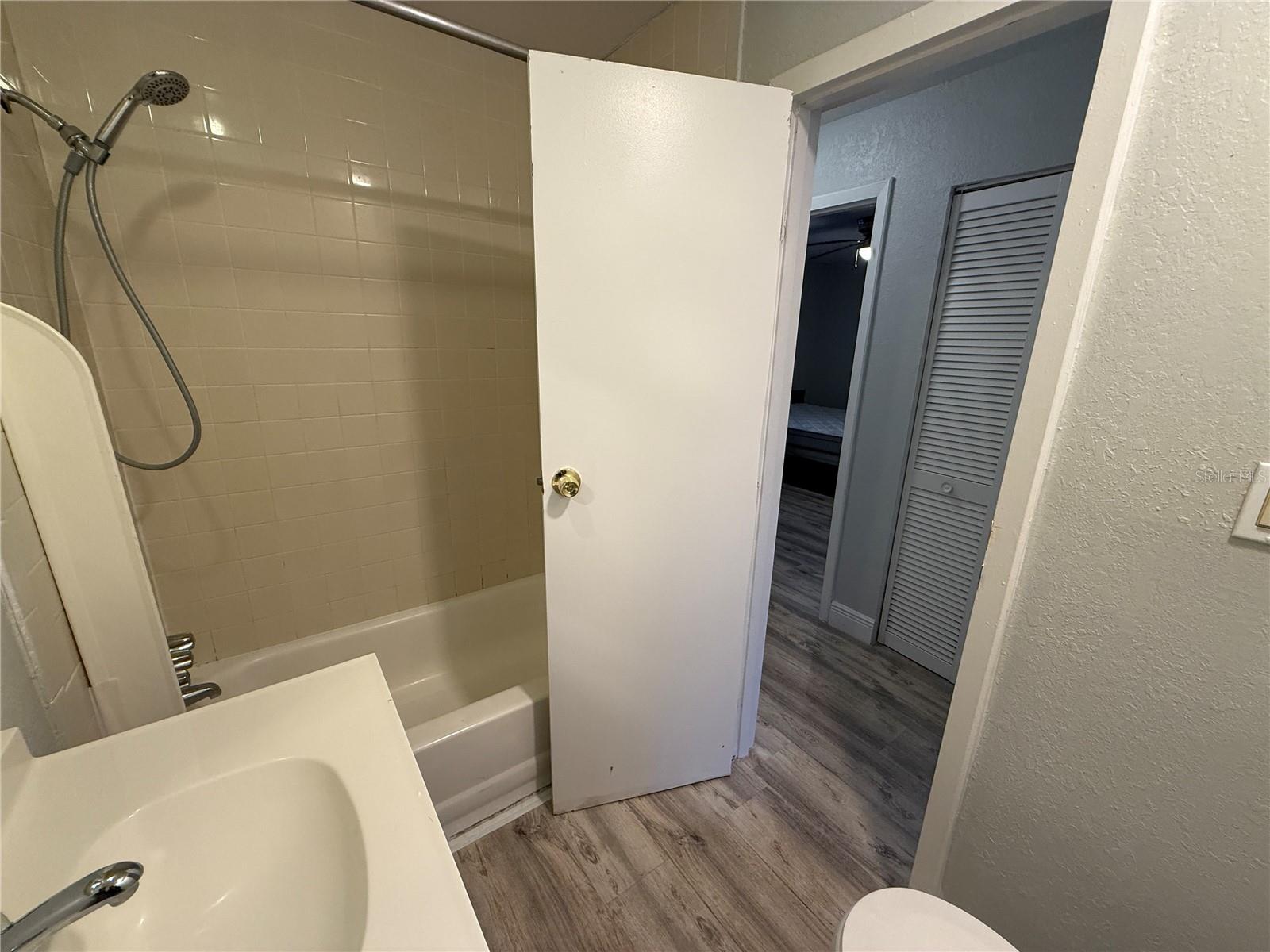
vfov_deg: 85.7
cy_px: 476
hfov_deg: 102.1
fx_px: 514
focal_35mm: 14
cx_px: 635
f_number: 2.2
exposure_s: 1/60
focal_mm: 2.22
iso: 200
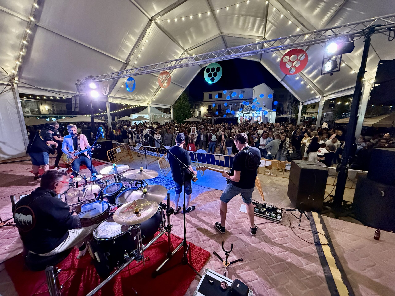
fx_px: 160
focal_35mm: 14
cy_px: 148
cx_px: 198
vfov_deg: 85.7
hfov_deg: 102.1
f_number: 2.2
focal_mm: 2.22
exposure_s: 1/50
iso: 1000
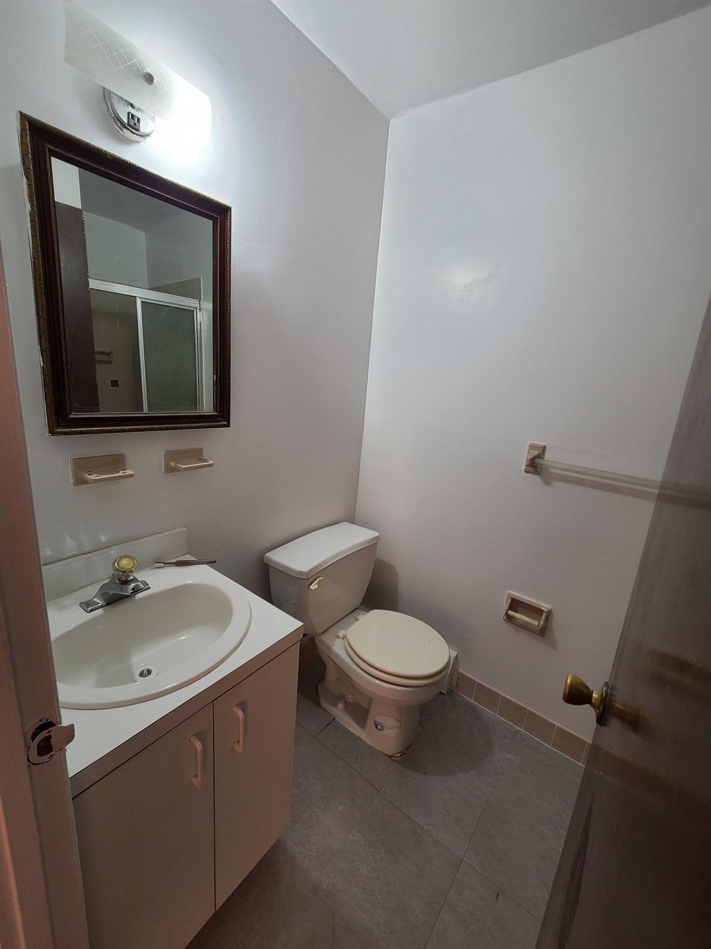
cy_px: 474
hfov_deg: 89.9
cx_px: 356
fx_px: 356
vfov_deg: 106.2
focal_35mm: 13
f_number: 2.2
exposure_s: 1/59
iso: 200
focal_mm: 2.2
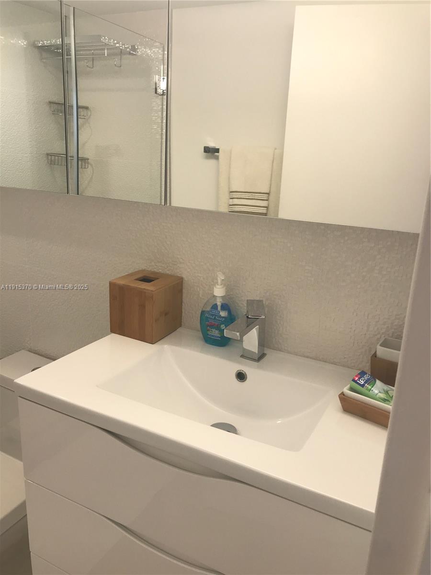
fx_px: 465
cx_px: 216
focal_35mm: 28
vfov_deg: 63.4
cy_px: 288
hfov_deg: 49.7
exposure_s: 1/60
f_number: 1.8
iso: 25
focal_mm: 3.99
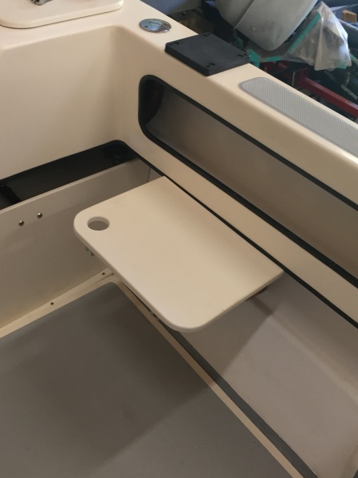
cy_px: 239
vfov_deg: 47.9
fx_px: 538
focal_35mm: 39
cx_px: 201
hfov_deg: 36.8
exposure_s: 1/30
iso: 80
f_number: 2.2
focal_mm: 4.15
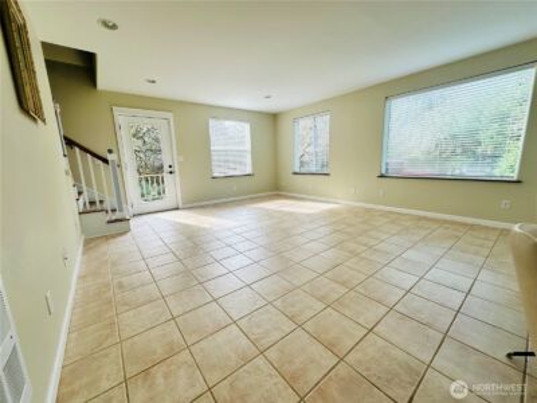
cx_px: 268
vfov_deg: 85.7
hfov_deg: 102.1
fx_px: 217
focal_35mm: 14
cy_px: 202
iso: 40
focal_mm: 2.22
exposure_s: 1/153
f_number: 2.2
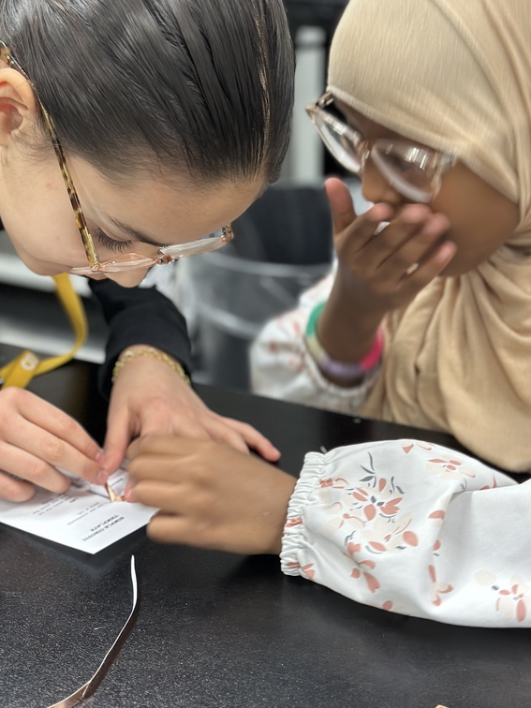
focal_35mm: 65
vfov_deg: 29.8
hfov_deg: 22.5
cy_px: 358
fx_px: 1329
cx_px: 204
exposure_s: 1/40
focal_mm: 6.86
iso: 250
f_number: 1.78
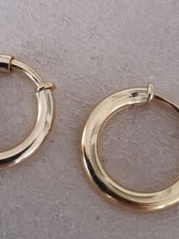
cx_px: 64
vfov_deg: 36.7
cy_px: 99
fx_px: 359
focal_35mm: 52
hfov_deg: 27.9
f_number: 1.7
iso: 80
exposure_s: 1/50
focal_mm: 3.92
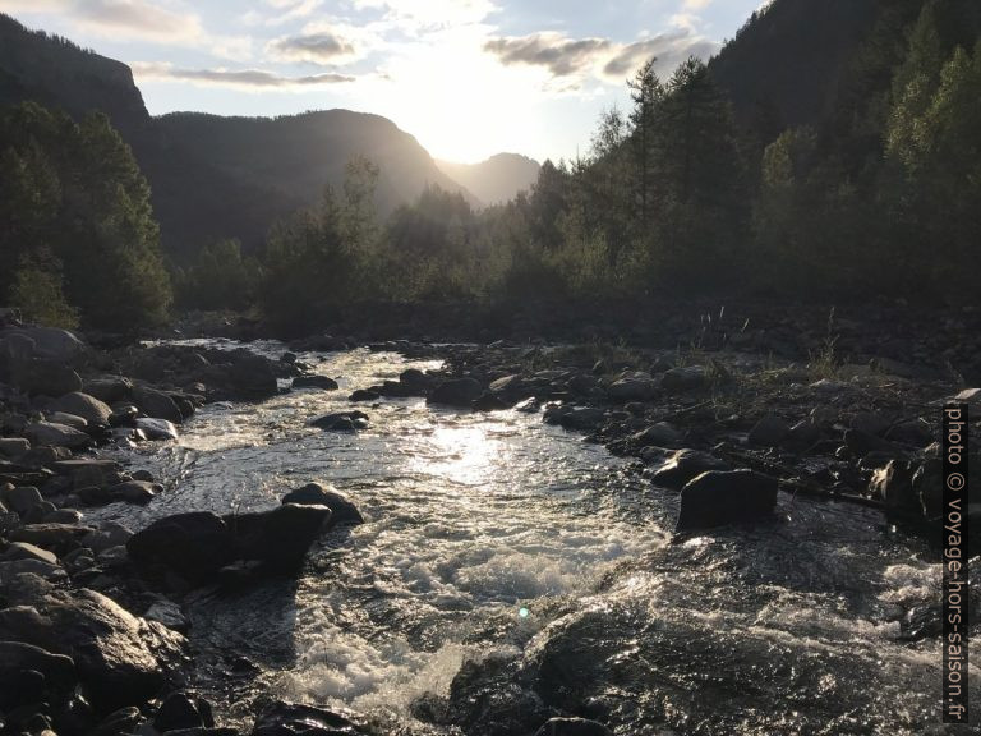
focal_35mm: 28
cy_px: 368
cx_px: 490
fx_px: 794
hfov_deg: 63.4
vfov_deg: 49.7
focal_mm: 4
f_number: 1.8
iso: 20
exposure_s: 1/4566
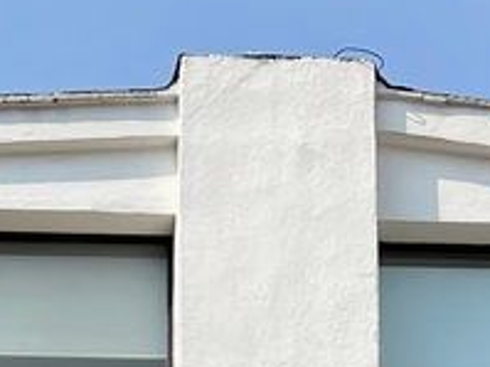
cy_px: 958
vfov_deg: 8.4
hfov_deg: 12.6
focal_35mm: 157
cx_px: 150
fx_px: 2221
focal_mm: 5.7
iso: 50
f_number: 1.5
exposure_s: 1/4444
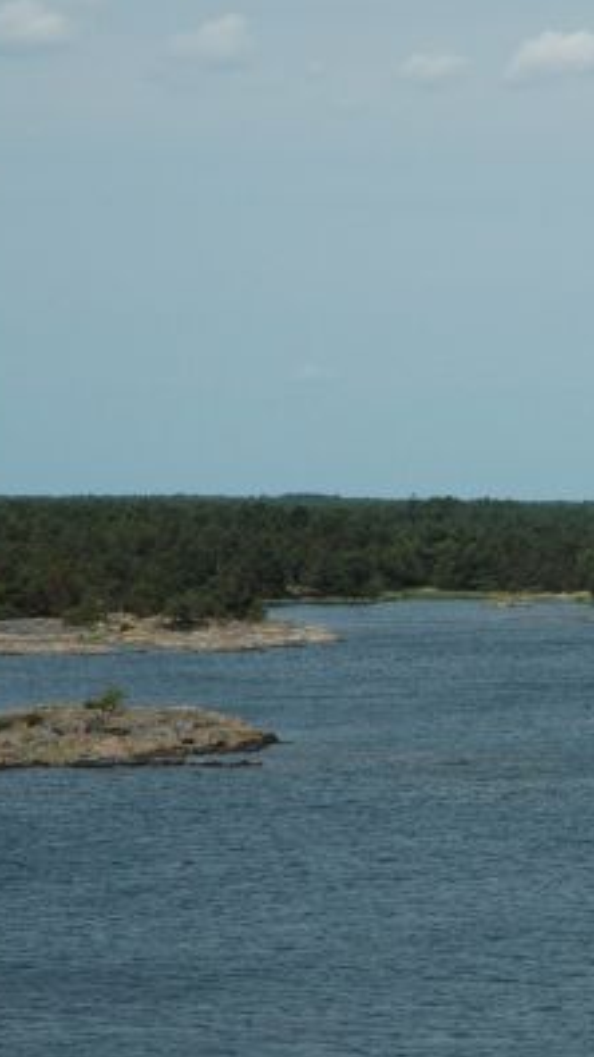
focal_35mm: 178
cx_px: 819
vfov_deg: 12.1
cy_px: 562
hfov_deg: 6.7
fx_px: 4987
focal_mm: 70
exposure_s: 1/800
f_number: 14
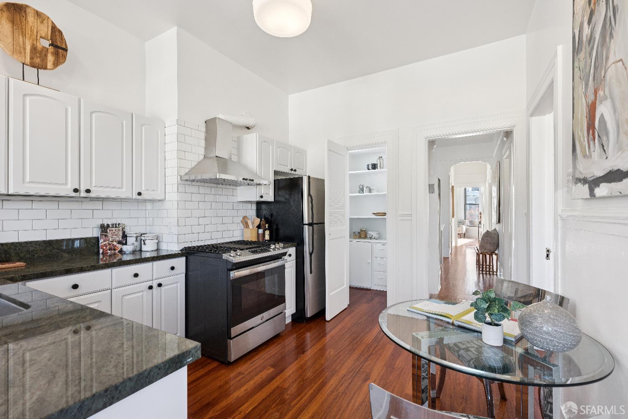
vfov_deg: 72.1
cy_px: 210
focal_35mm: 16
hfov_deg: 95.0
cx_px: 314
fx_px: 288
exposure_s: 1/15
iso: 125
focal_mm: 16.5
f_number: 8
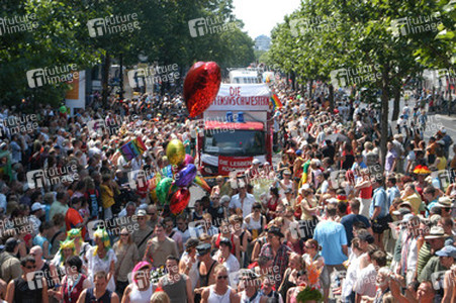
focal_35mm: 60
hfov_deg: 33.4
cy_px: 152
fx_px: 759
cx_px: 228
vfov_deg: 22.6
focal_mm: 40
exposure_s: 1/125
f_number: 10
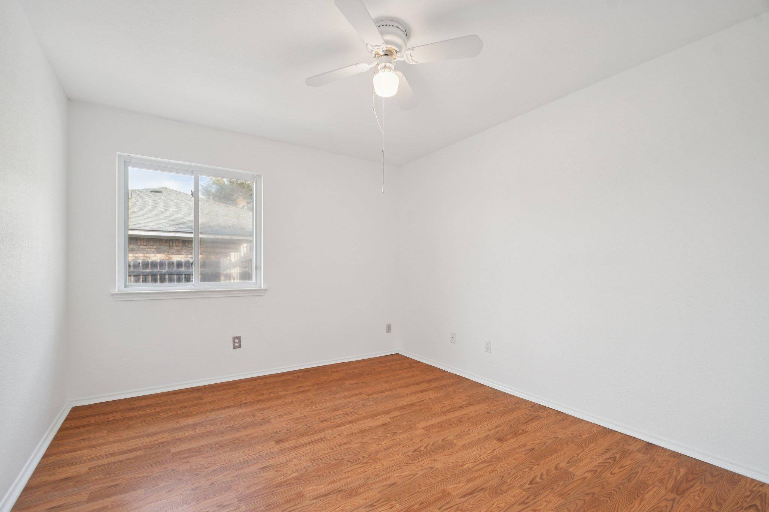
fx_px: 320
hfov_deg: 100.4
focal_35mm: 15
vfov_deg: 77.3
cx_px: 384
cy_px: 256
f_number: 8
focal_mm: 10
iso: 400
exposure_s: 1/13
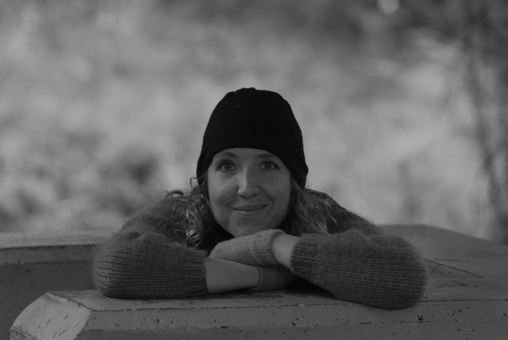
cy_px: 170
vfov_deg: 6.8
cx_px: 254
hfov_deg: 10.1
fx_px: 2861
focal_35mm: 202
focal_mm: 135
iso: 200
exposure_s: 1/40
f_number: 4
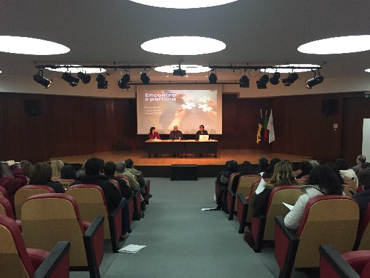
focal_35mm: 29
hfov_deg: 61.7
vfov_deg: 48.2
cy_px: 139
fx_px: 310
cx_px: 185
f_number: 2.2
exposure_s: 1/25
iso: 320
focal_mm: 4.15
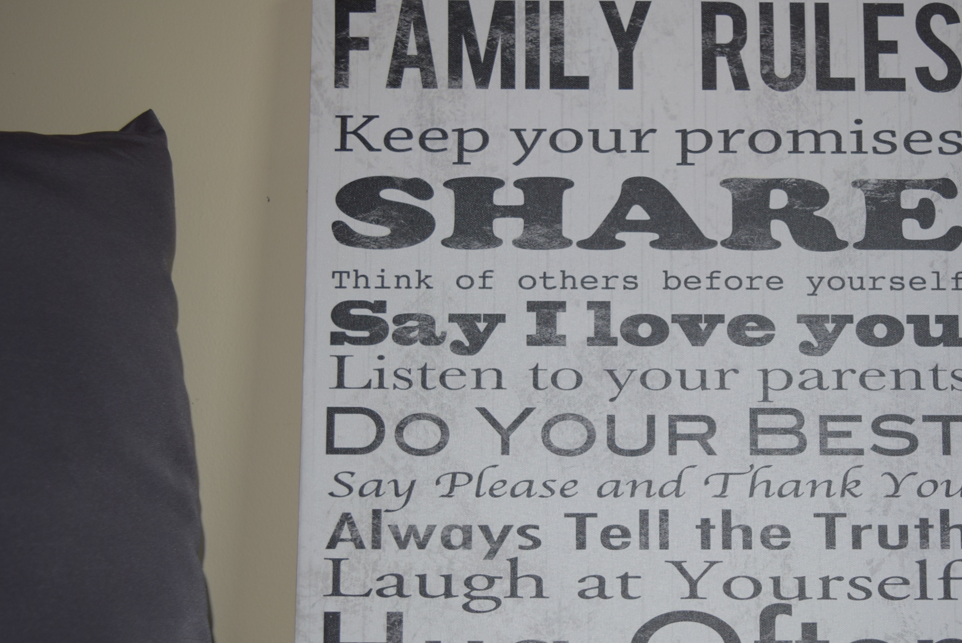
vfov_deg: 27.5
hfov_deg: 39.6
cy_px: 407
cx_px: 682
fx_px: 1310
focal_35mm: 49
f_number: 3.8
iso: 320
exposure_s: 1/60
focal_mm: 22
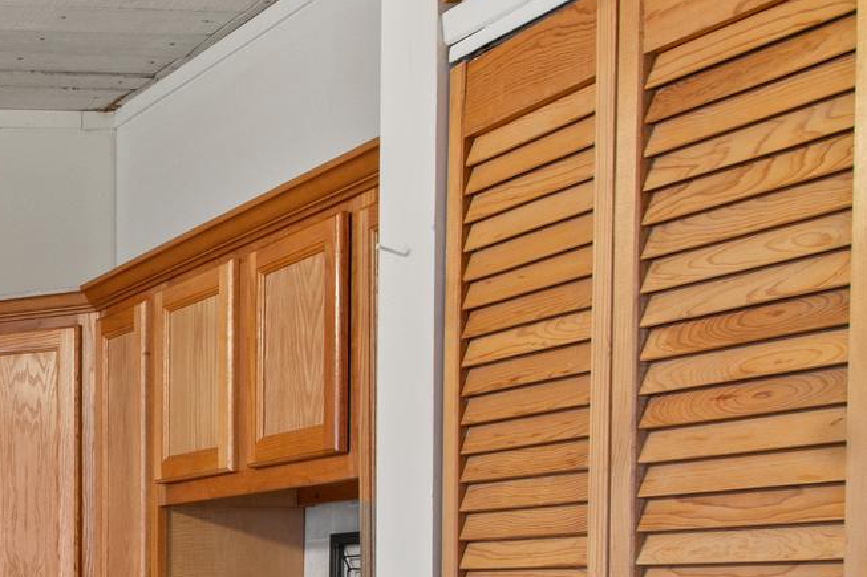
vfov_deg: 18.4
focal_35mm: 71
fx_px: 1699
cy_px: 681
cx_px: -422
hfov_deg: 23.2
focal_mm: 15
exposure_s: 1/3
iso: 400
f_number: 8
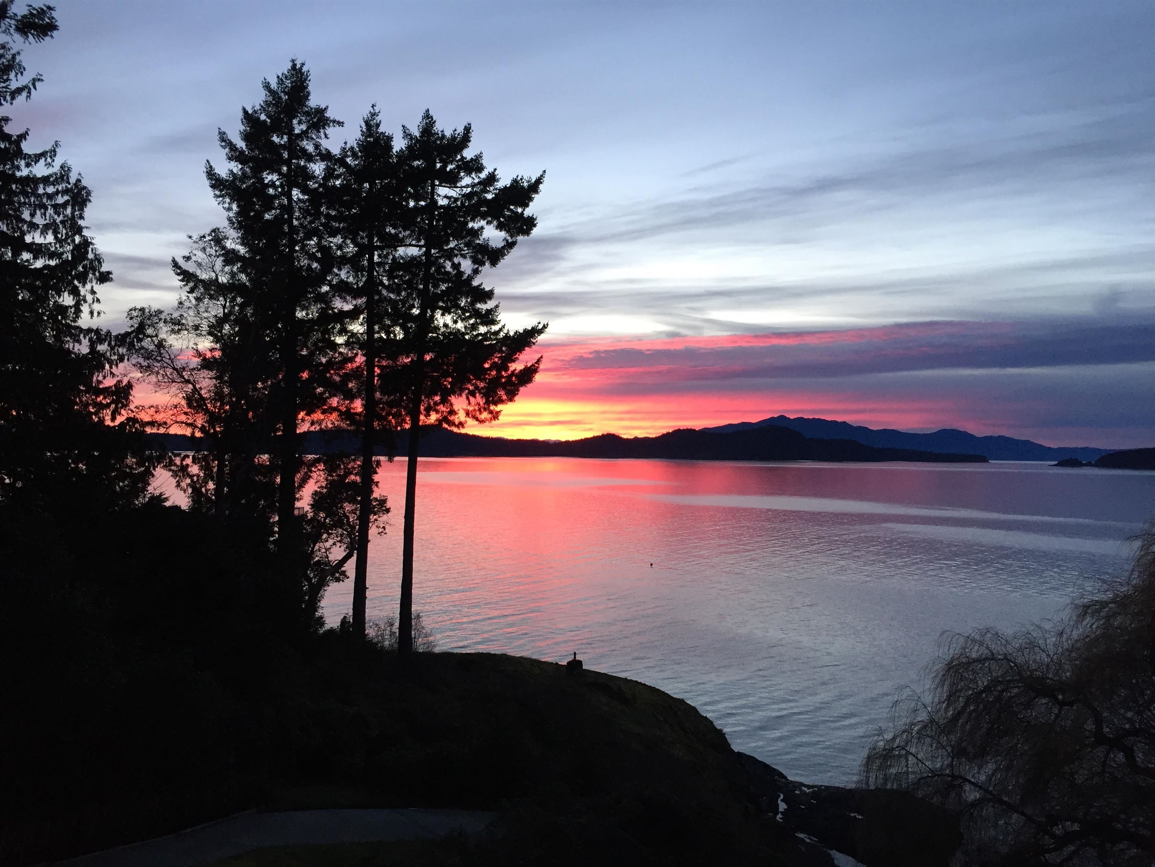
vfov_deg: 48.2
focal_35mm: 29
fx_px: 968
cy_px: 434
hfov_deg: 61.7
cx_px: 578
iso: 50
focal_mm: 4.15
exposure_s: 1/30
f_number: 2.2
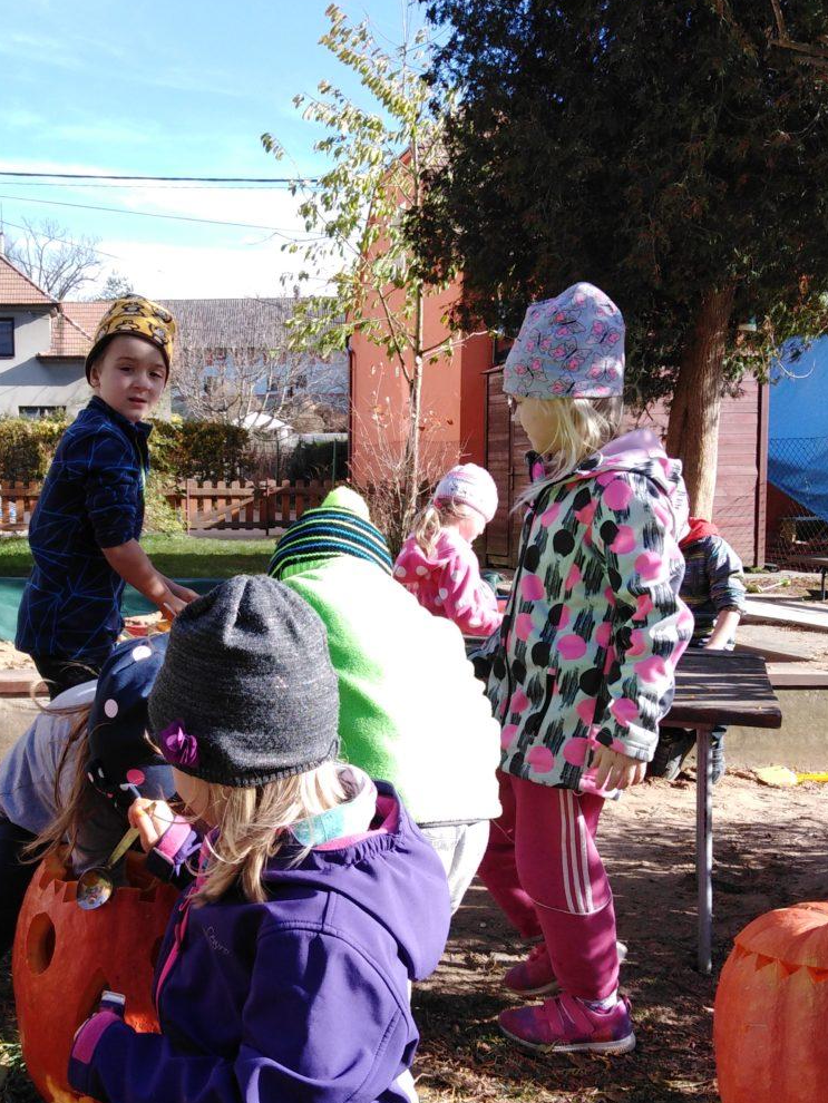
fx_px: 1339
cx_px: 218
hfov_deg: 33.7
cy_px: 646
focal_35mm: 42
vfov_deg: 44.6
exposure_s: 1/394
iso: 100
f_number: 2.2
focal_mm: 3.46
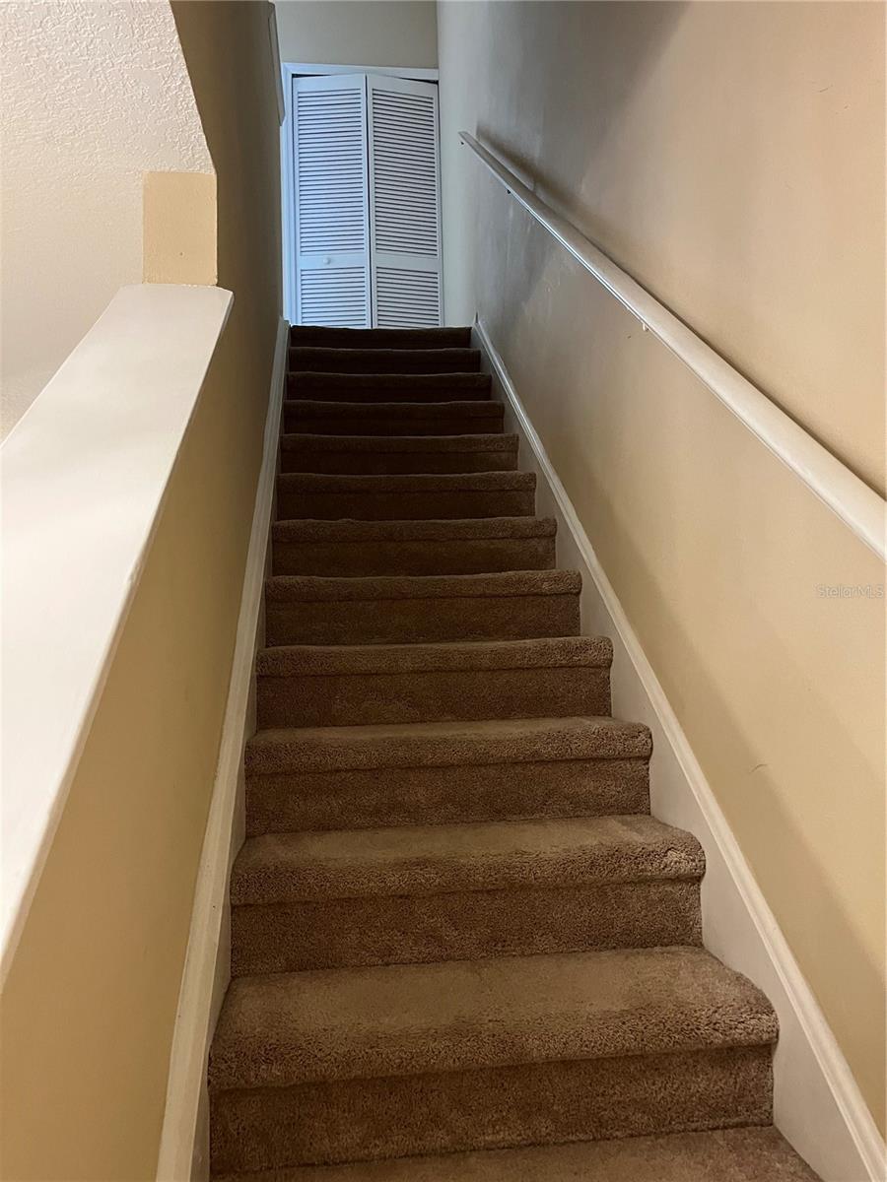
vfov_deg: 67.3
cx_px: 444
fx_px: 888
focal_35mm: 26
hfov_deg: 53.1
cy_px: 591
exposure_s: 1/40
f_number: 1.6
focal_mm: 5.1
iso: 400
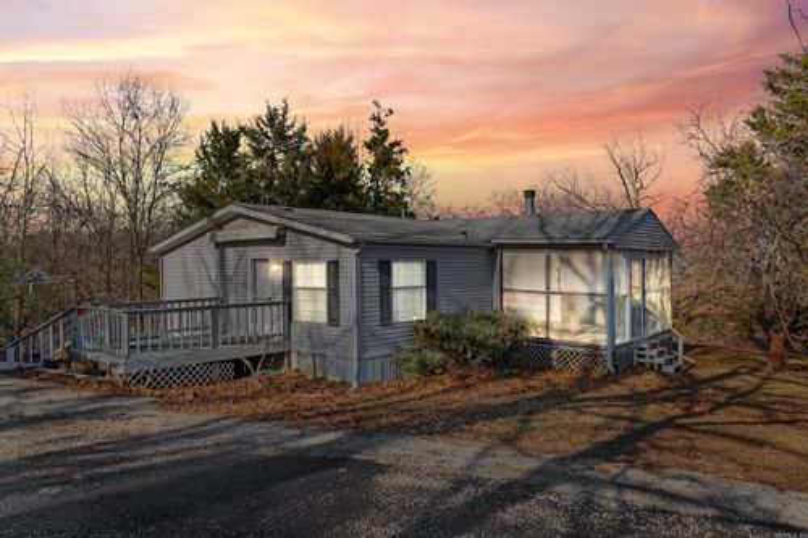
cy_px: 269
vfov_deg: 52.3
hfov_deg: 72.7
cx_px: 404
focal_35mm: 24
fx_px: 549
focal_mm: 16.3
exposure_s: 1/100
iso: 200
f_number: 9
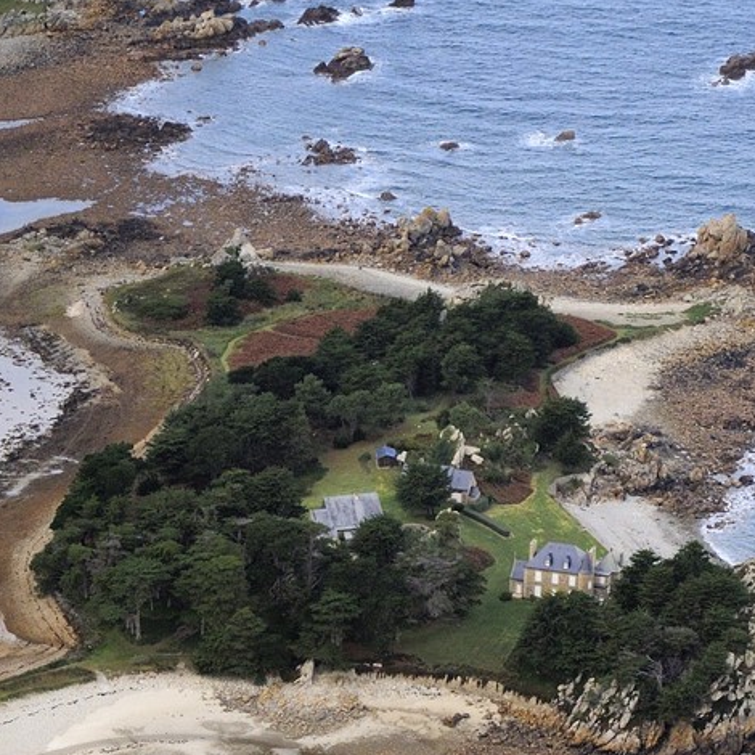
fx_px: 3208
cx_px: 177
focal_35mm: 130
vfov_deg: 12.7
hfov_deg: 13.4
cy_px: 1179
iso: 1000
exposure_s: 1/800
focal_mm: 45
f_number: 7.1
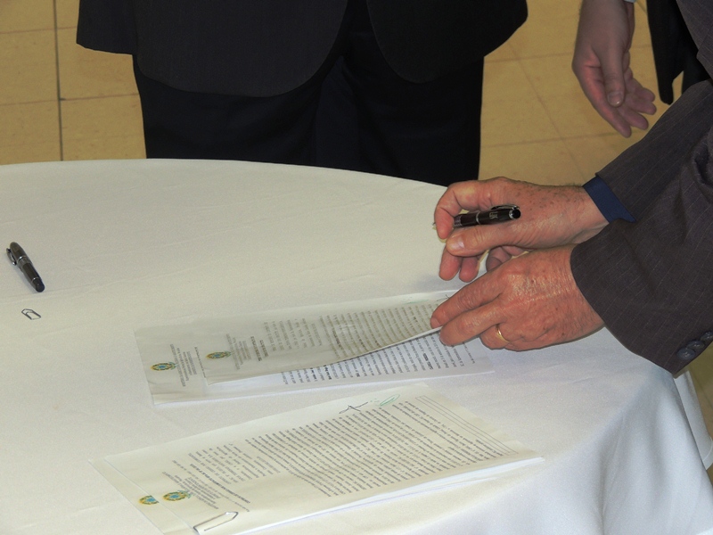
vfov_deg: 8.7
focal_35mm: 170
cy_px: 268
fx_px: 3502
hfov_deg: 11.6
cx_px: 356
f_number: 4.5
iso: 200
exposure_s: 1/60
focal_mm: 30.3
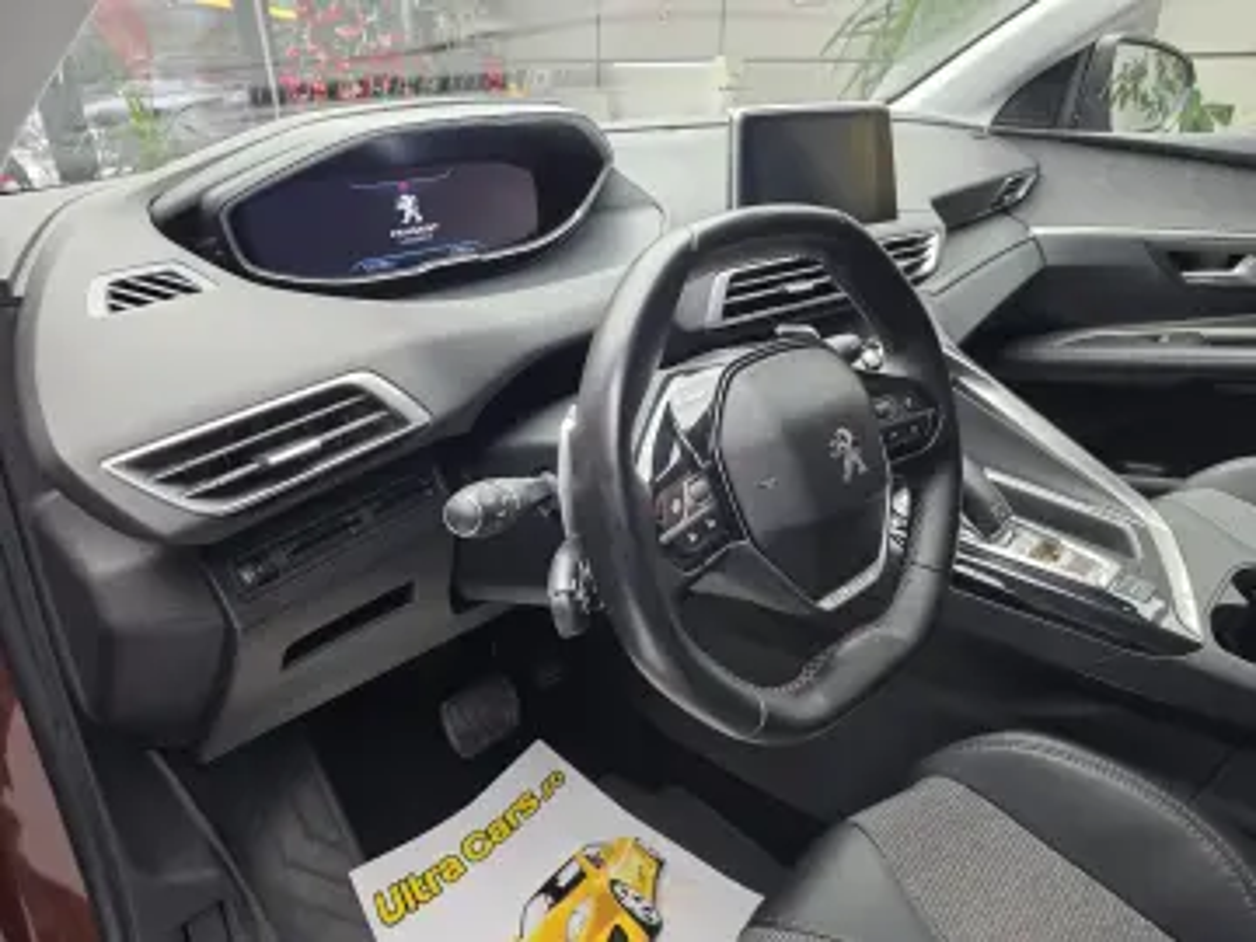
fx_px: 835
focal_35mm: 23
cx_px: 628
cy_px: 471
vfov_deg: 58.9
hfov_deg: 73.9
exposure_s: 1/100
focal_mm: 6.25
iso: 160
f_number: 1.7
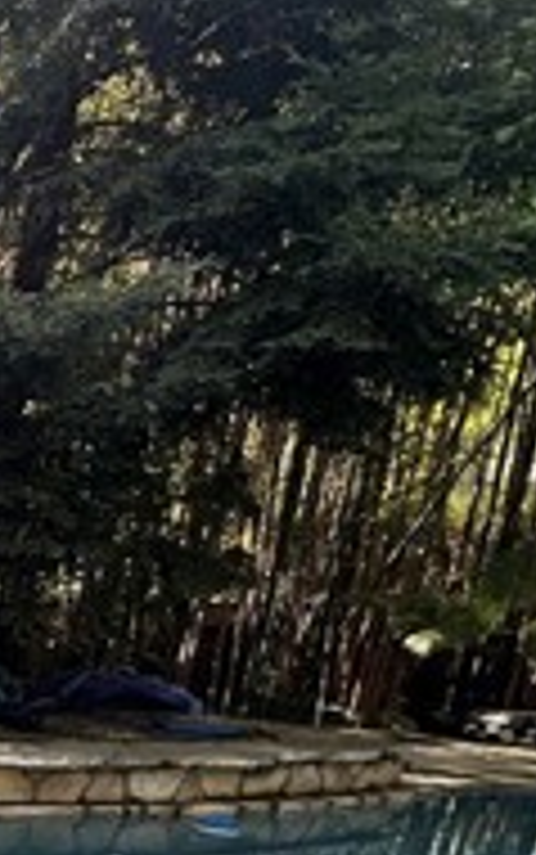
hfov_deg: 16.8
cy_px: 832
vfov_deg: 36.6
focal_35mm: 50
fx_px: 1167
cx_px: -617
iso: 40
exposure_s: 1/156
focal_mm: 2.22
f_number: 2.2
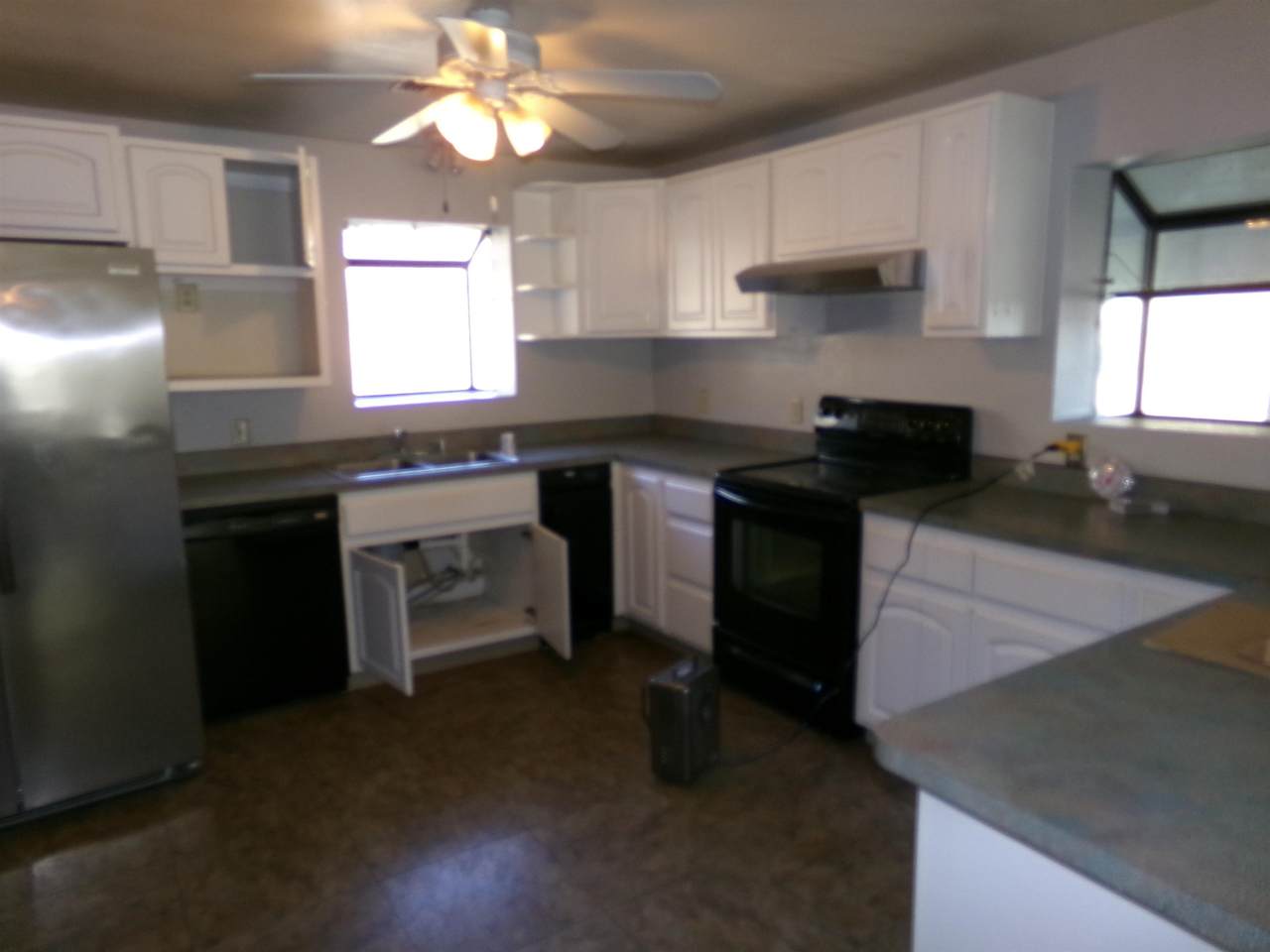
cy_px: 476
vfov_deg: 56.8
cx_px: 635
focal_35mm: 24
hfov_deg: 71.6
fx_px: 881
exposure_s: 1/34
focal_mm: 4.3
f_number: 3.7
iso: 200
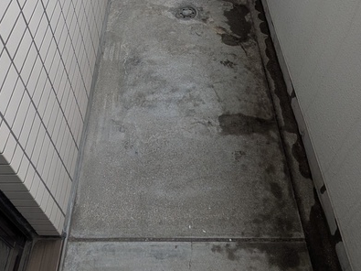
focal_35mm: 34
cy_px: -22
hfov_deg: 54.0
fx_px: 354
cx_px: 177
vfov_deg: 36.0
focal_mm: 1.83
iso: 48
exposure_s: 1/417
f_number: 2.2
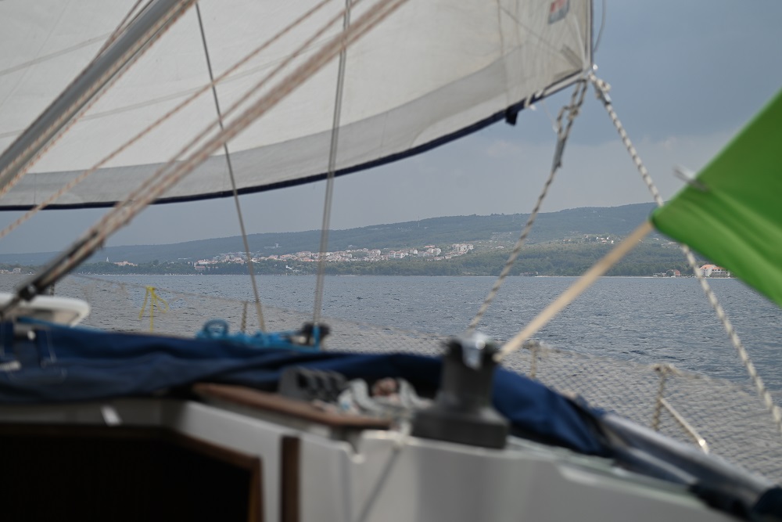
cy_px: 261
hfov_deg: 28.8
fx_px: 1521
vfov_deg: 19.5
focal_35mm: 70
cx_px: 391
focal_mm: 70
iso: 100
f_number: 4.5
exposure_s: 1/1000
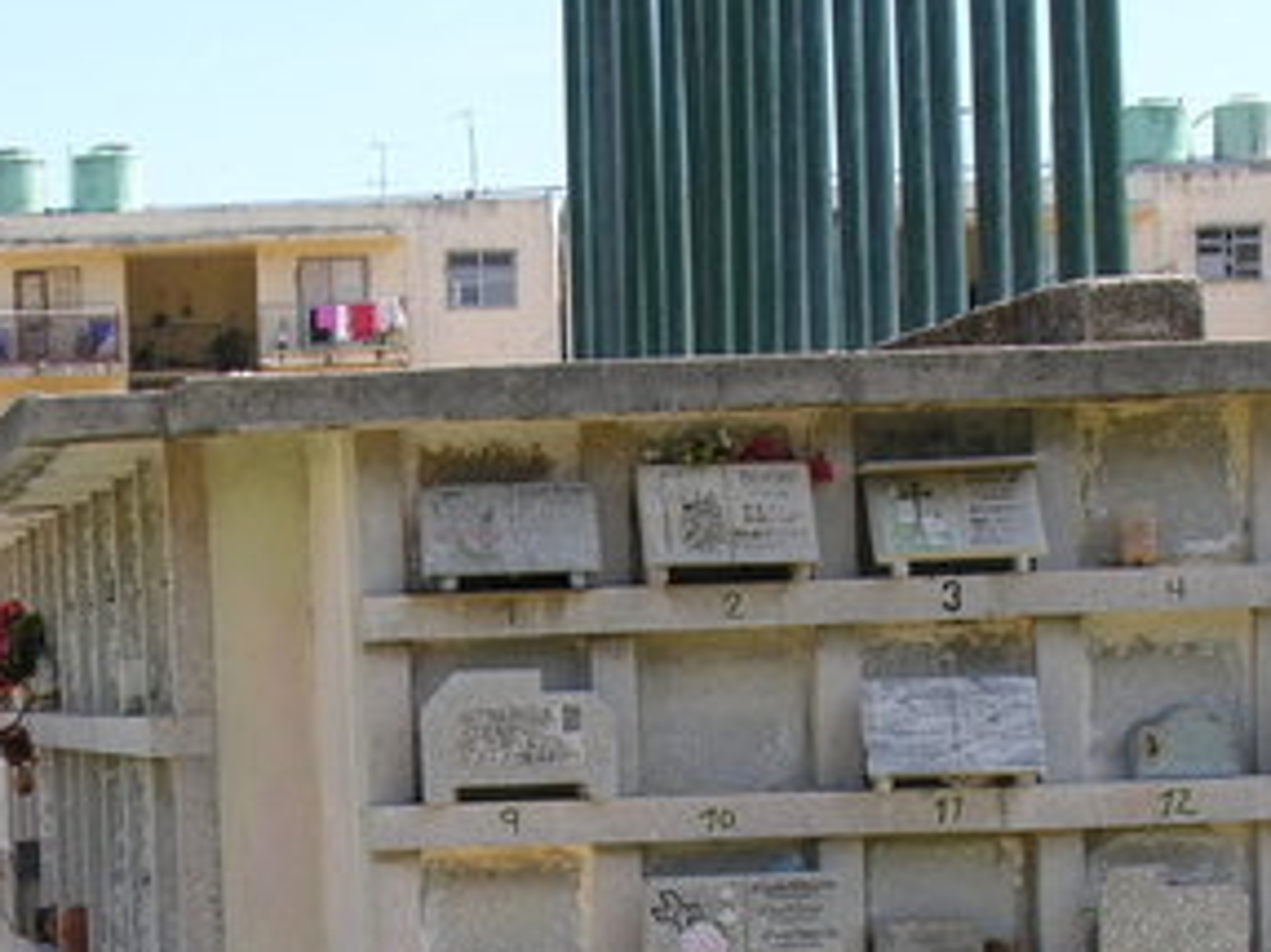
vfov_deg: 10.2
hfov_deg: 13.7
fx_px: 5285
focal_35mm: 144
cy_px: 1007
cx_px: 319
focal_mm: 15
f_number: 5.6
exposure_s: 1/140
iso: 50
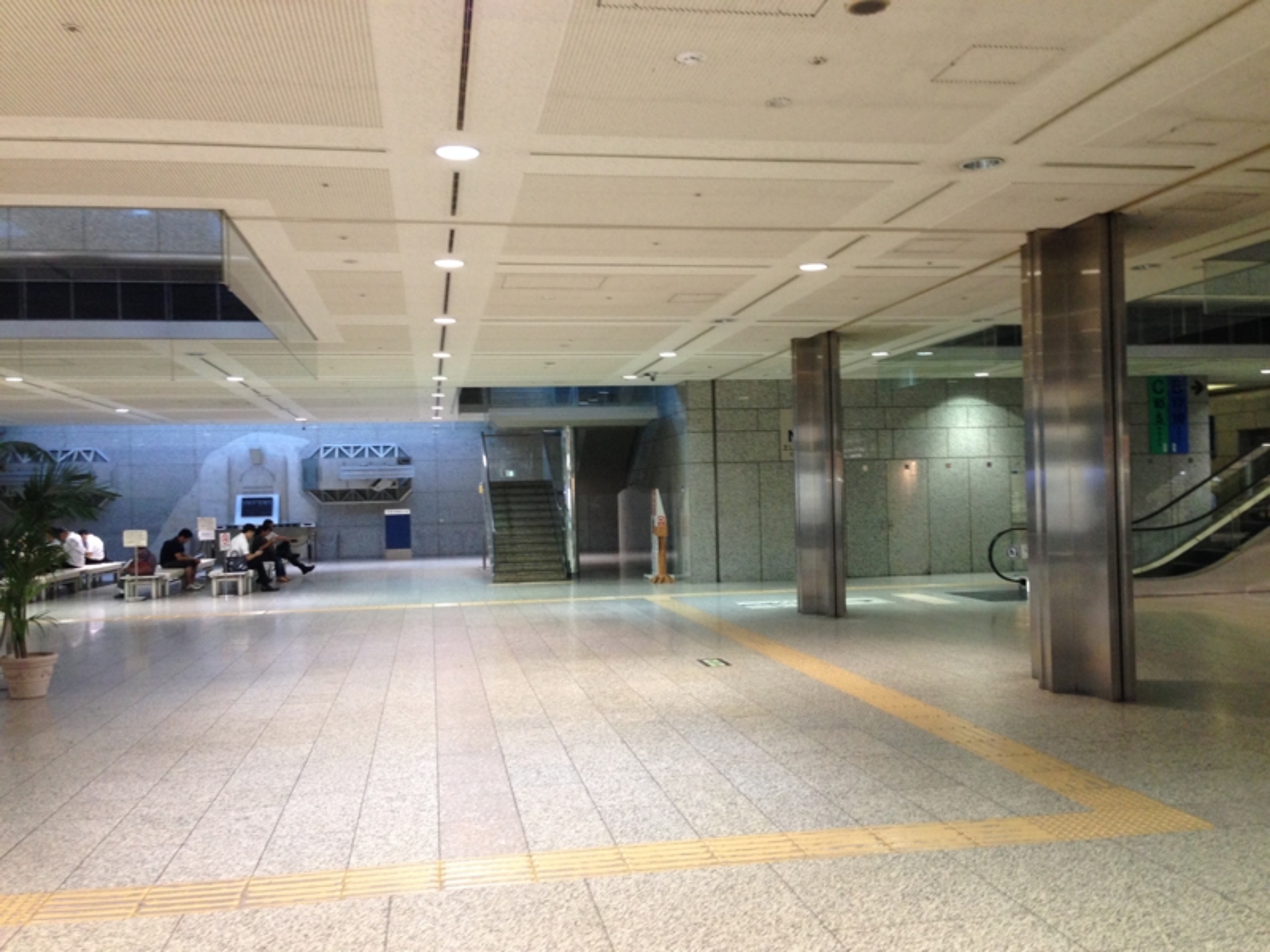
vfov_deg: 42.9
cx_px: 635
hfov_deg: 55.4
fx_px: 1211
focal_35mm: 33
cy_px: 476
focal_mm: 4.12
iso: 160
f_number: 2.4
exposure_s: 1/20
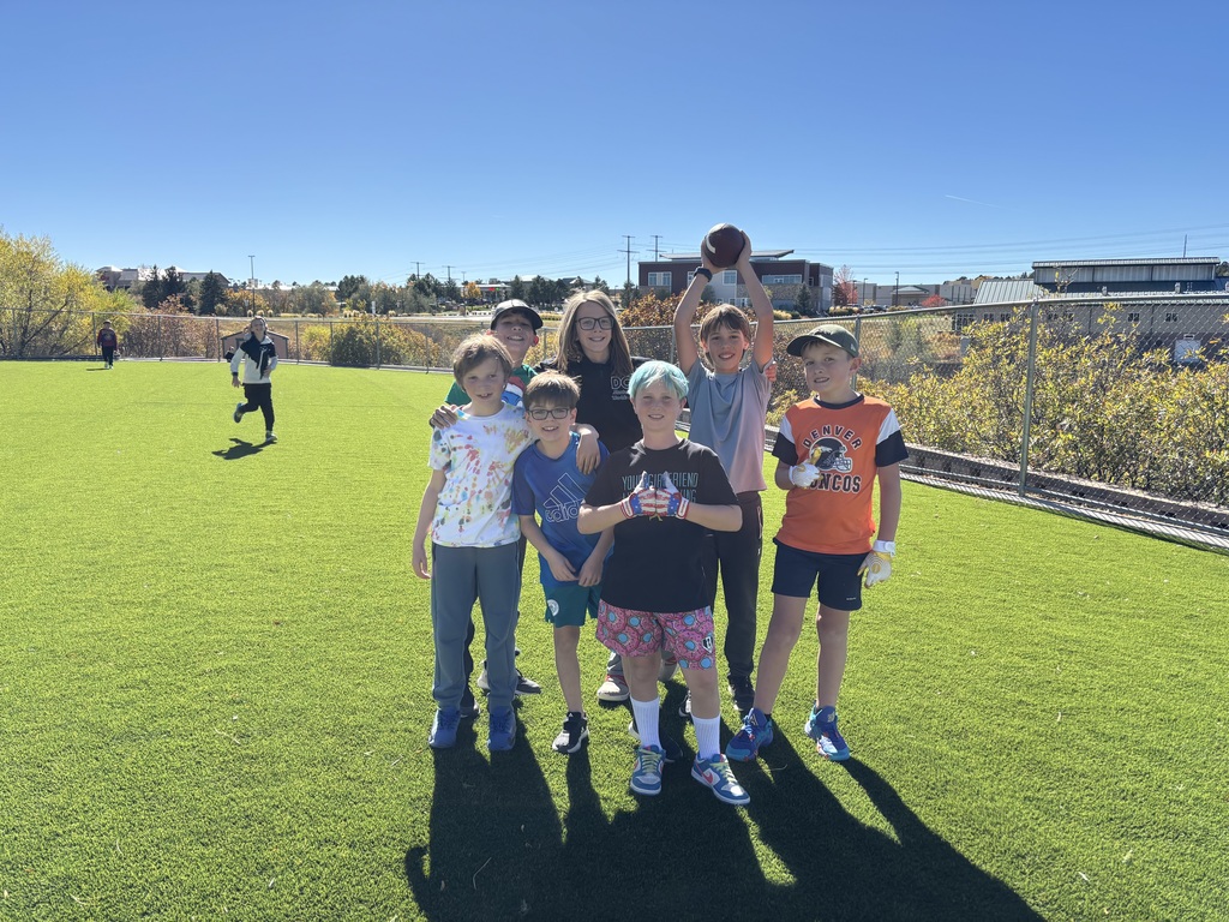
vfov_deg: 53.1
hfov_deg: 67.3
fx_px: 923
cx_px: 614
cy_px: 461
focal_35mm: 26
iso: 50
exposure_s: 1/1984
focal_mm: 5.96
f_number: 1.6
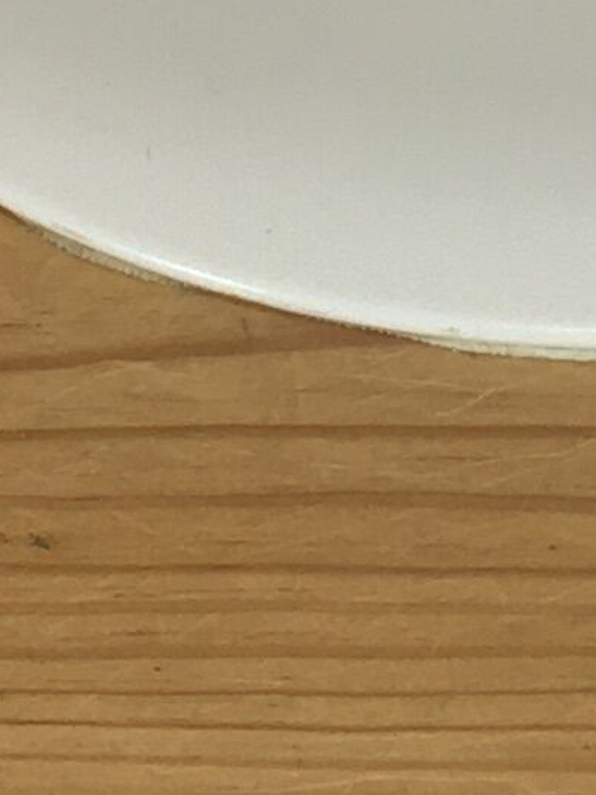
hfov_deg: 6.6
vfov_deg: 8.3
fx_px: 5098
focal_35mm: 222
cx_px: 800
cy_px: -985
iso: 40
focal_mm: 4.15
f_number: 2.2
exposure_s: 1/33
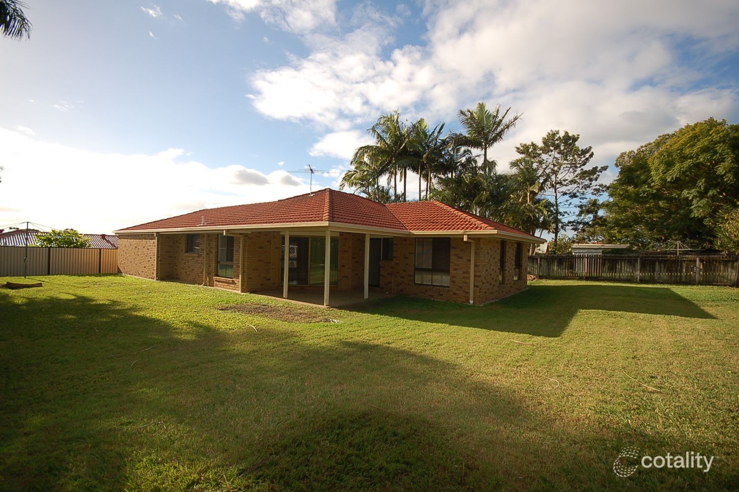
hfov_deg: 100.4
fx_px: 308
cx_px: 370
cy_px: 246
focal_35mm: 15
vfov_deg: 77.2
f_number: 5.6
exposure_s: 1/500
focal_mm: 10
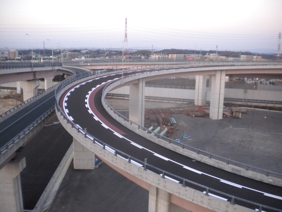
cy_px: 106
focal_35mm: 35
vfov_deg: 40.7
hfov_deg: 52.6
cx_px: 141
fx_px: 285
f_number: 3.1
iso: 400
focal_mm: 6.3
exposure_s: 1/71.2
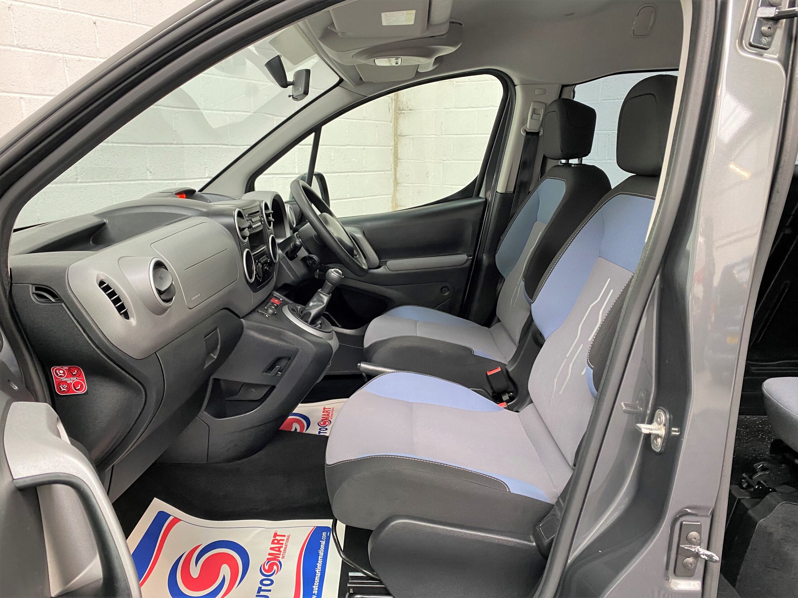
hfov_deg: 67.3
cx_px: 399
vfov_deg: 53.1
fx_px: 599
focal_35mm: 26
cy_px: 299
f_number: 1.8
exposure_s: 1/50
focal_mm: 4.25
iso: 200
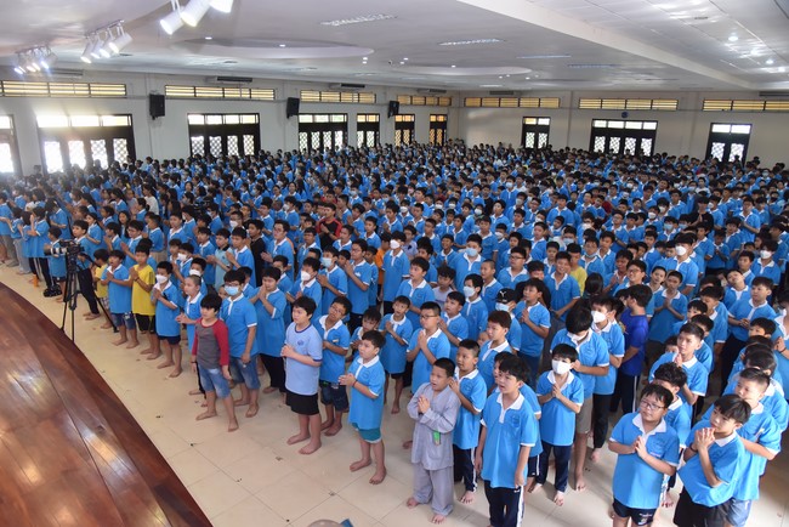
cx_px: 394
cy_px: 264
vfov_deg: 53.2
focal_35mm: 24
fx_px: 526
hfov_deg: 73.7
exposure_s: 1/125
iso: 2000
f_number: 5.6
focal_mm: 24
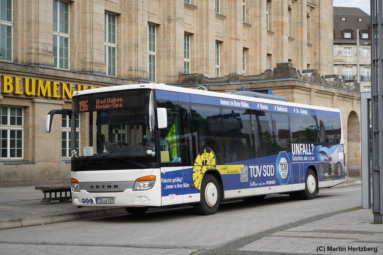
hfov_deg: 31.9
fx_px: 670
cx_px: 192
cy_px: 128
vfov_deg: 21.6
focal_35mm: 63
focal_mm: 42
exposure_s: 1/160
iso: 100
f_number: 5
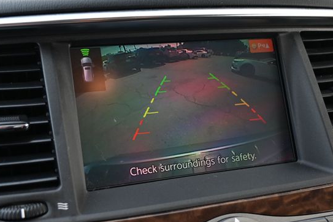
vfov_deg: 25.1
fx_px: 498
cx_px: 178
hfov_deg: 36.9
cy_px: 105
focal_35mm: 54
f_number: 4.8
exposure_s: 1/125
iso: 450
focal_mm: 30.5
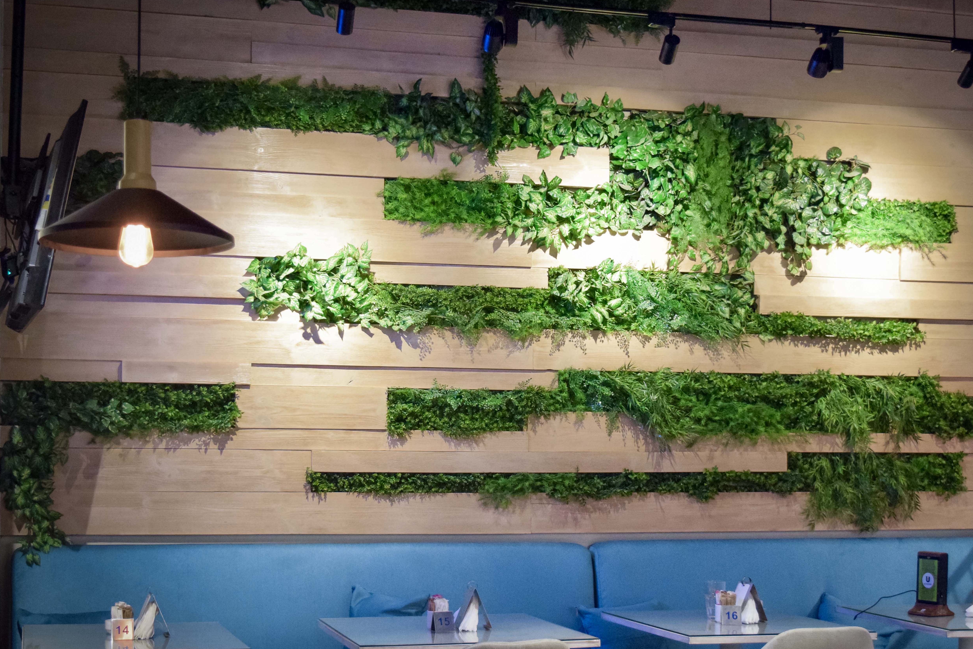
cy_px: 346
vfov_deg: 25.7
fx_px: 1422
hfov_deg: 37.6
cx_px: 583
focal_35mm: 53
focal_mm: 29
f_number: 4.2
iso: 2000
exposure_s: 1/50
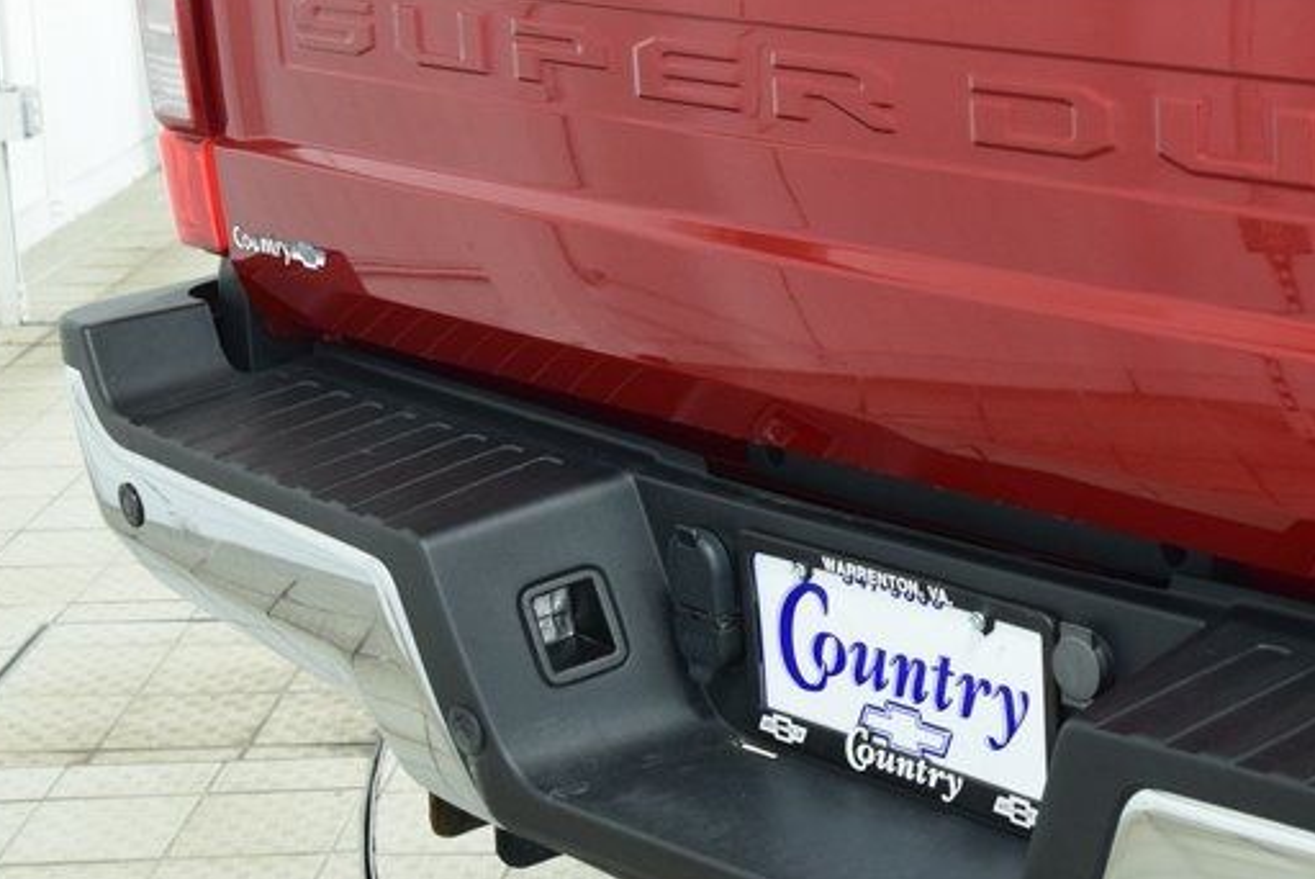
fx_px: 3070
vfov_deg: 16.3
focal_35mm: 84
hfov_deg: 23.4
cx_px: 1238
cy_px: 359
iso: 1100
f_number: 6.3
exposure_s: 1/15
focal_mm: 28
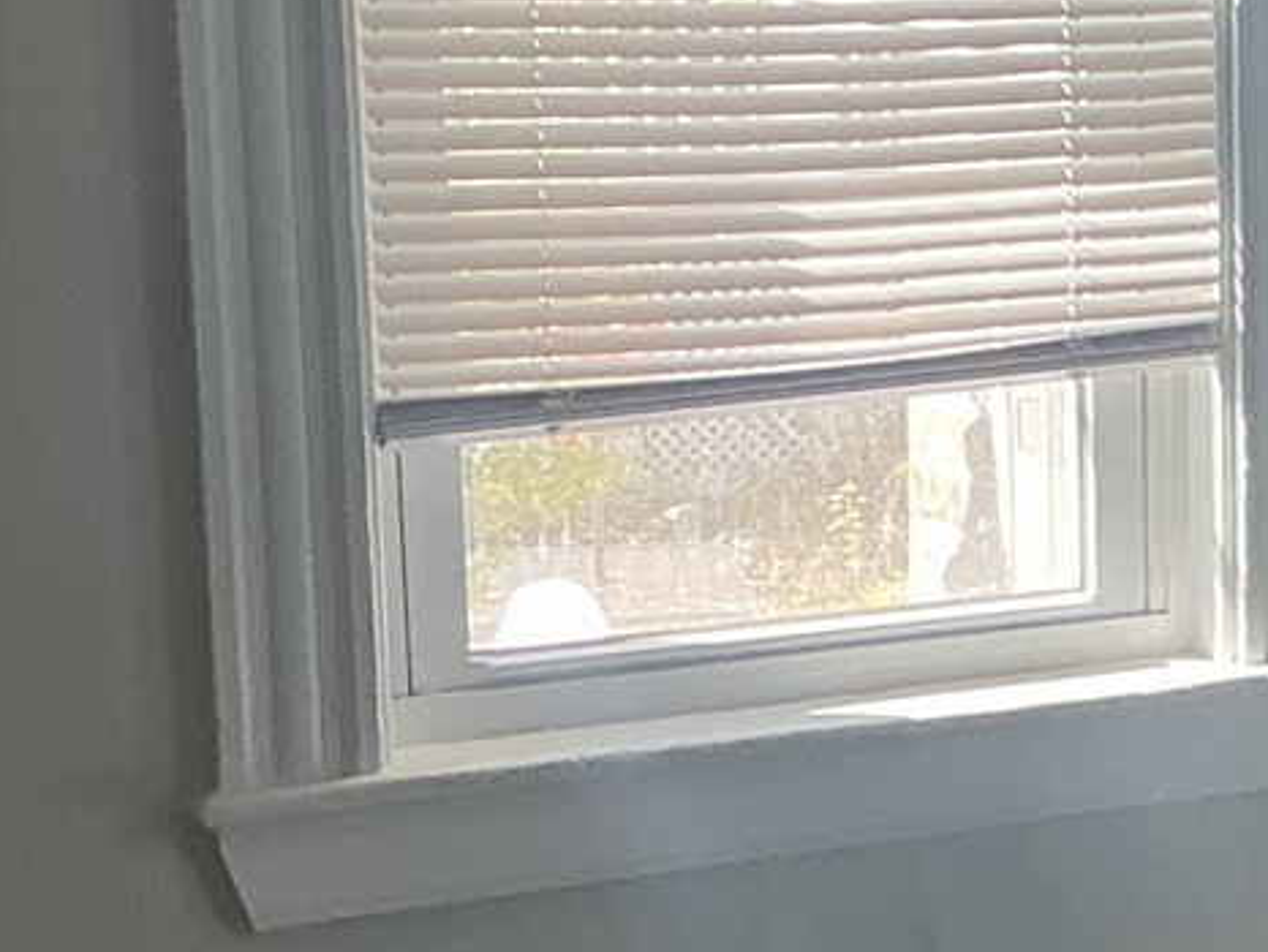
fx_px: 4508
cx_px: 1975
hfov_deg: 14.7
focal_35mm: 123
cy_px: 609
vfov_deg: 12.0
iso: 64
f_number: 1.8
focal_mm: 3
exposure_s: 1/120
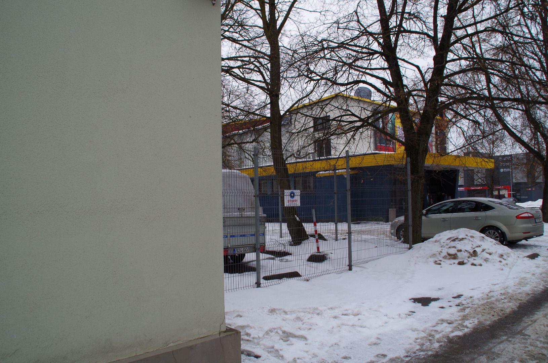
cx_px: 274
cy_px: 182
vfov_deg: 47.7
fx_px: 410
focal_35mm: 27
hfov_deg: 67.5
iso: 200
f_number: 11
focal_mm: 18
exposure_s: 1/100
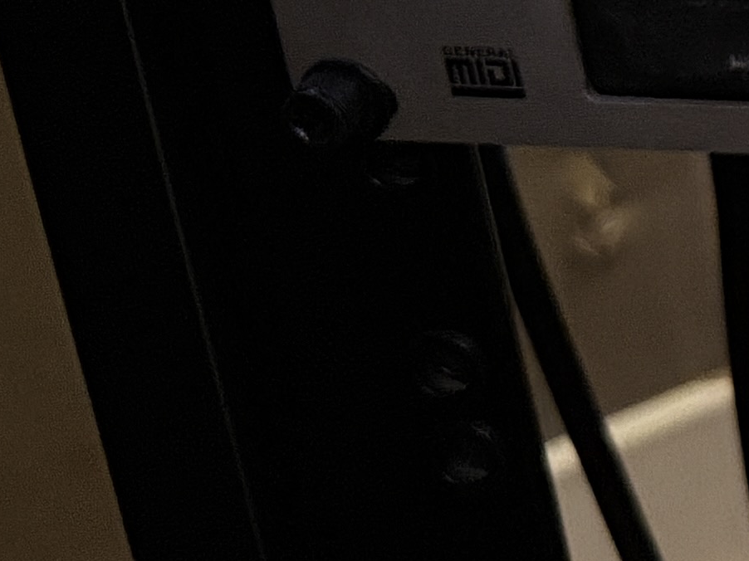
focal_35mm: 152
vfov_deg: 9.4
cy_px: -387
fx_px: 3288
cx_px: 2322
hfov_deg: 9.7
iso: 1250
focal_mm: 6.76
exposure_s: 1/25
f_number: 1.78
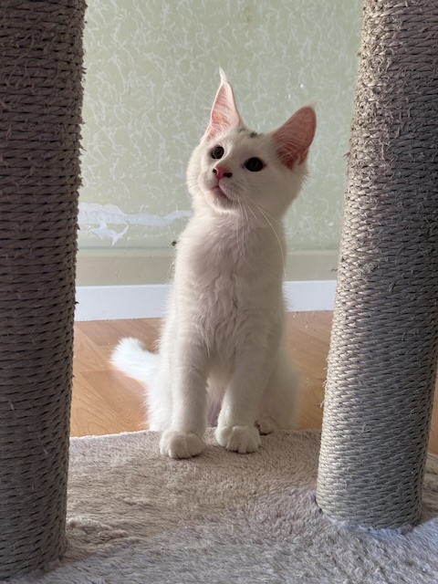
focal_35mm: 48
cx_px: 219
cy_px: 292
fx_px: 810
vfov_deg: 39.7
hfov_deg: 30.3
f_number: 1.78
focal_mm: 6.76
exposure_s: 1/121
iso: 80
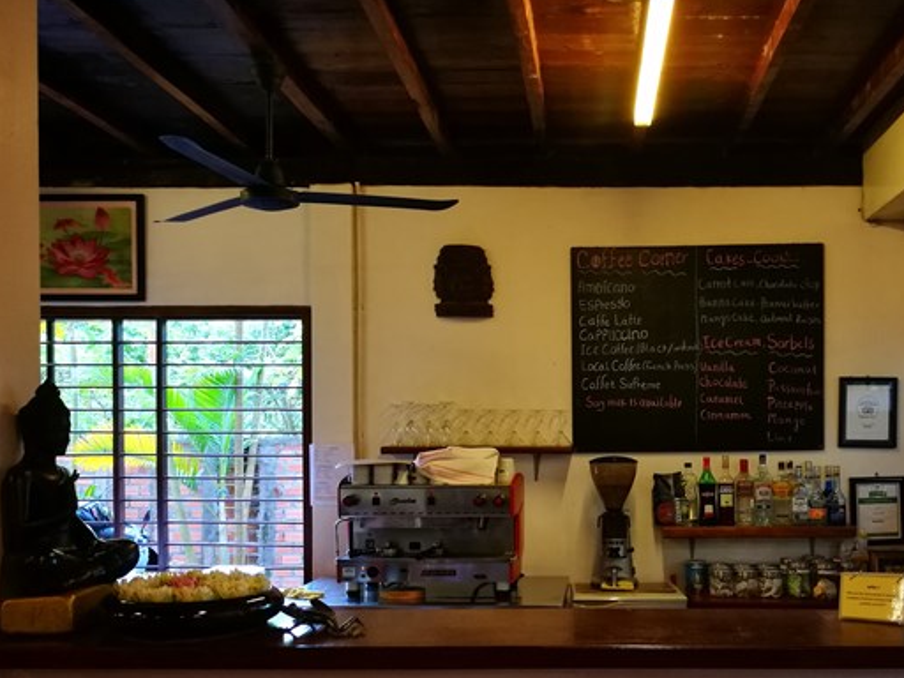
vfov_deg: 37.4
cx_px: 590
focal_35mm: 38
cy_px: 440
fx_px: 992
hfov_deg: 48.3
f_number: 2.2
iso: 320
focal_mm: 4.5
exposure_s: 1/25
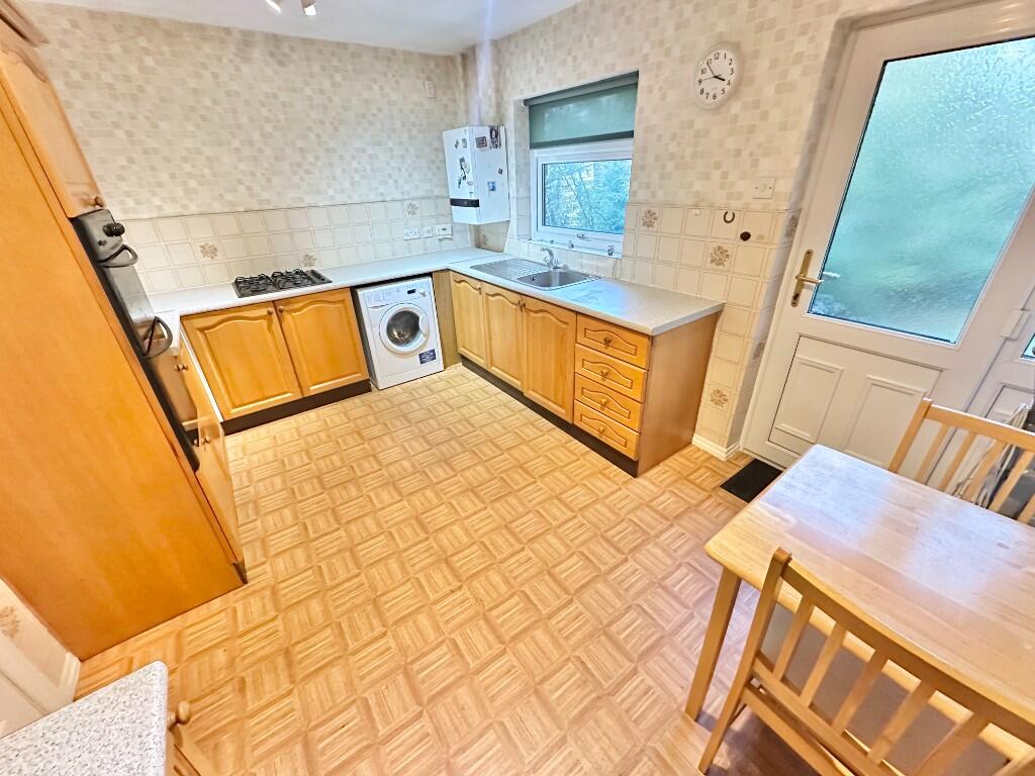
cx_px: 518
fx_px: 419
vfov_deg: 85.7
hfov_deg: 102.1
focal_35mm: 14
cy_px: 388
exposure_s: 1/50
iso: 1000
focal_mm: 2.22
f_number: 2.2
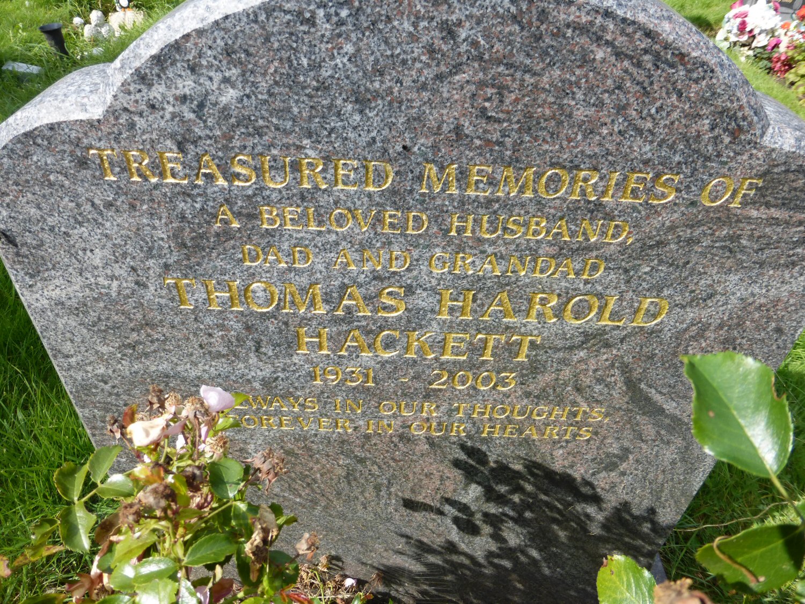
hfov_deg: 69.4
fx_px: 581
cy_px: 302
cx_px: 402
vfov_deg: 54.9
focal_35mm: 25
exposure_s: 1/400
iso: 100
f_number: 4
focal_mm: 4.3
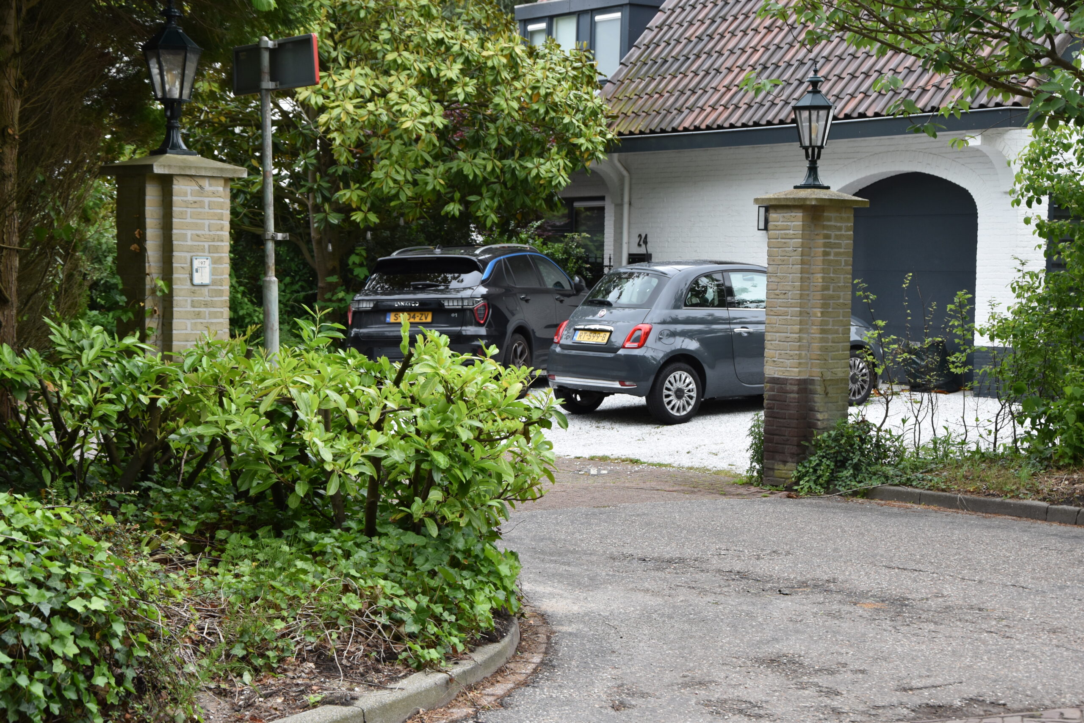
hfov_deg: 28.1
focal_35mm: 72
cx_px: 542
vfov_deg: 18.9
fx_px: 2168
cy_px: 362
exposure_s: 1/200
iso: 400
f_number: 7.1
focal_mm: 48
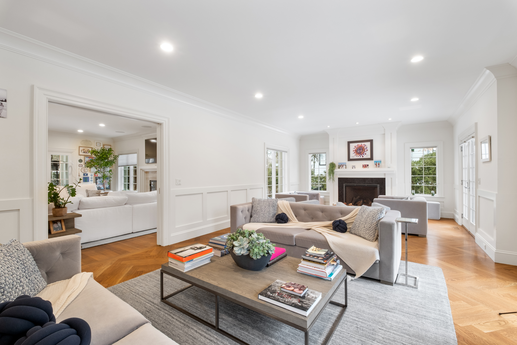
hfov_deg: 100.4
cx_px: 258
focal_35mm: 15
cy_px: 172
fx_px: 215
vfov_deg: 77.3
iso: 320
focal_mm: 10
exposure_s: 1.3
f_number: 9
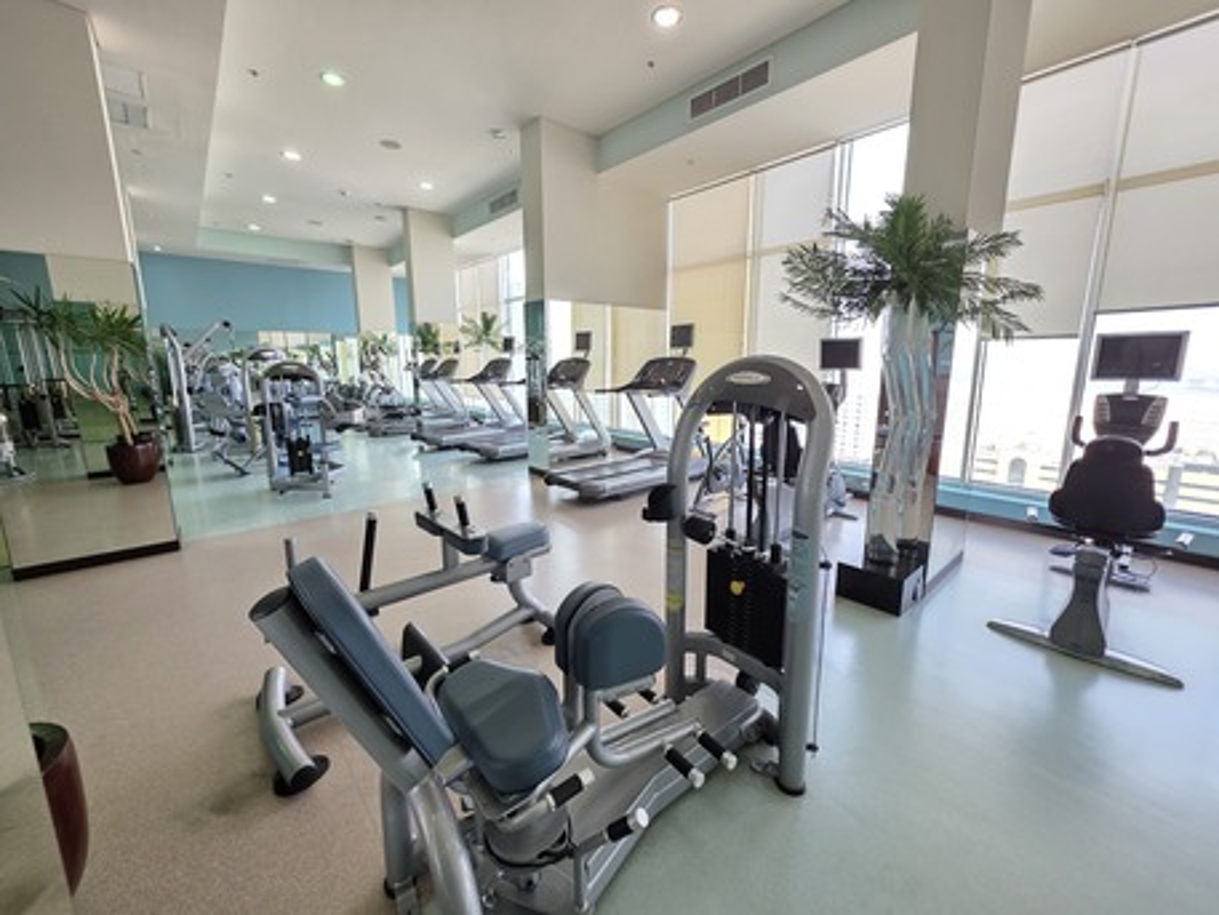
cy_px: 458
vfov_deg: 89.9
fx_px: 458
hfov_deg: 106.2
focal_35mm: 13
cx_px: 610
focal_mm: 2.2
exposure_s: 1/100
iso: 100
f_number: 1.9
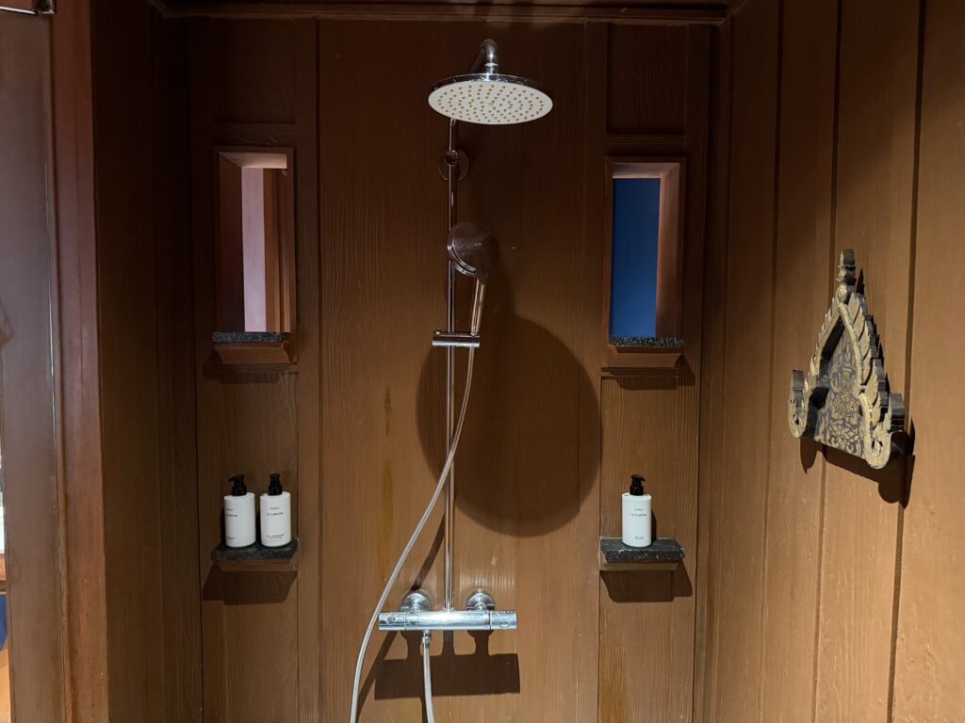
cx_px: 482
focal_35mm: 24
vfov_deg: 56.8
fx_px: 669
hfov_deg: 71.6
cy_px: 362
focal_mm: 6.76
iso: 1250
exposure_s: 1/25
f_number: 1.78
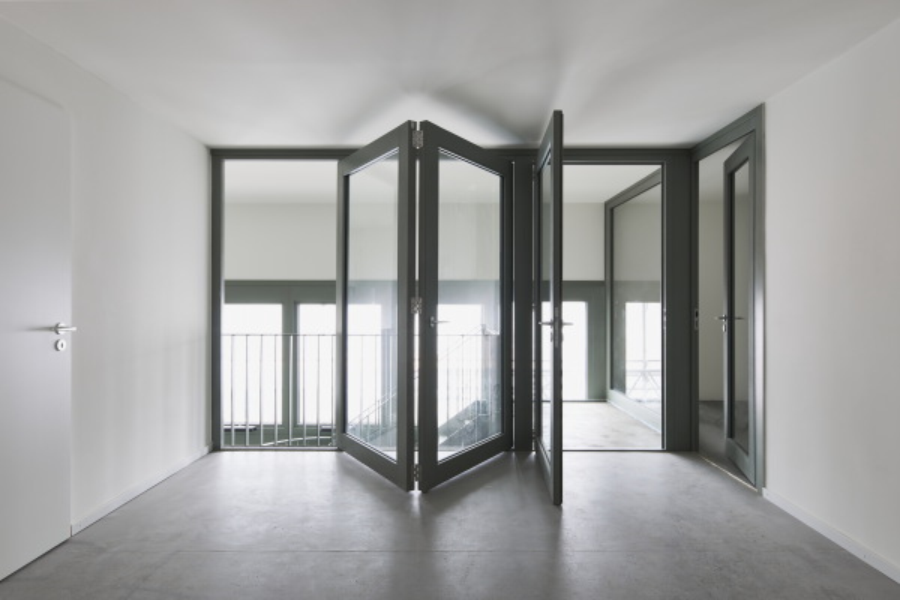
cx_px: 450
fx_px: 475
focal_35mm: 19
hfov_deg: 86.9
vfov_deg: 64.6
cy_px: 300
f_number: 9
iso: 100
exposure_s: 1.3
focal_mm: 19
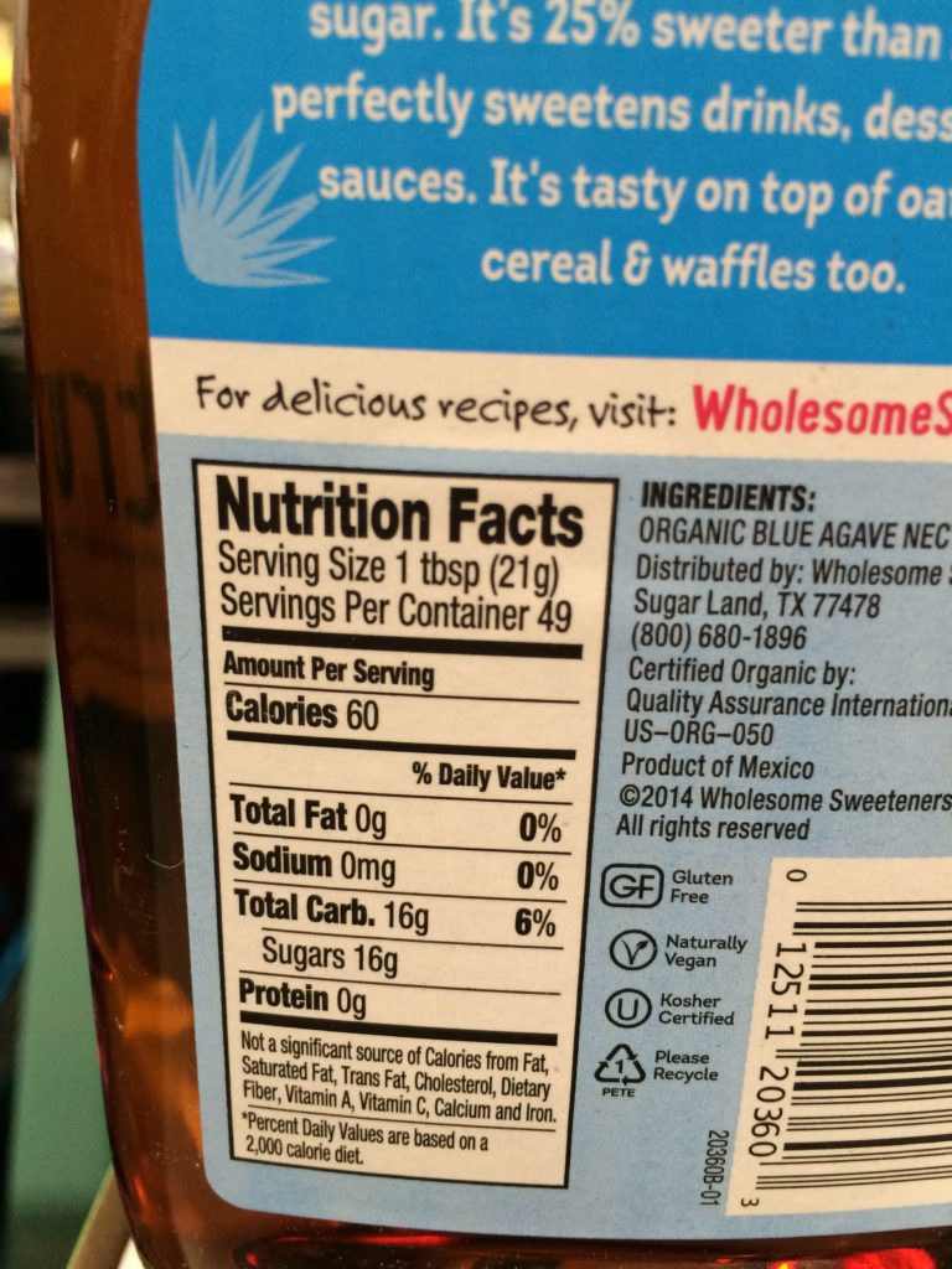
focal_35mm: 29
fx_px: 1063
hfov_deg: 48.2
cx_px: 476
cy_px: 634
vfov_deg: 61.7
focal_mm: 4.15
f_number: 2.2
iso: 125
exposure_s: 1/30
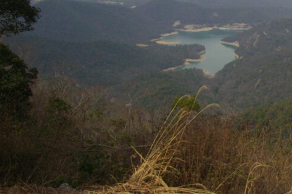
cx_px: 286
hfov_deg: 24.0
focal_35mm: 81
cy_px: 29
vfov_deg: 16.7
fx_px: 657
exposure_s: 1/640
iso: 100
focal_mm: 6.2
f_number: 5.6
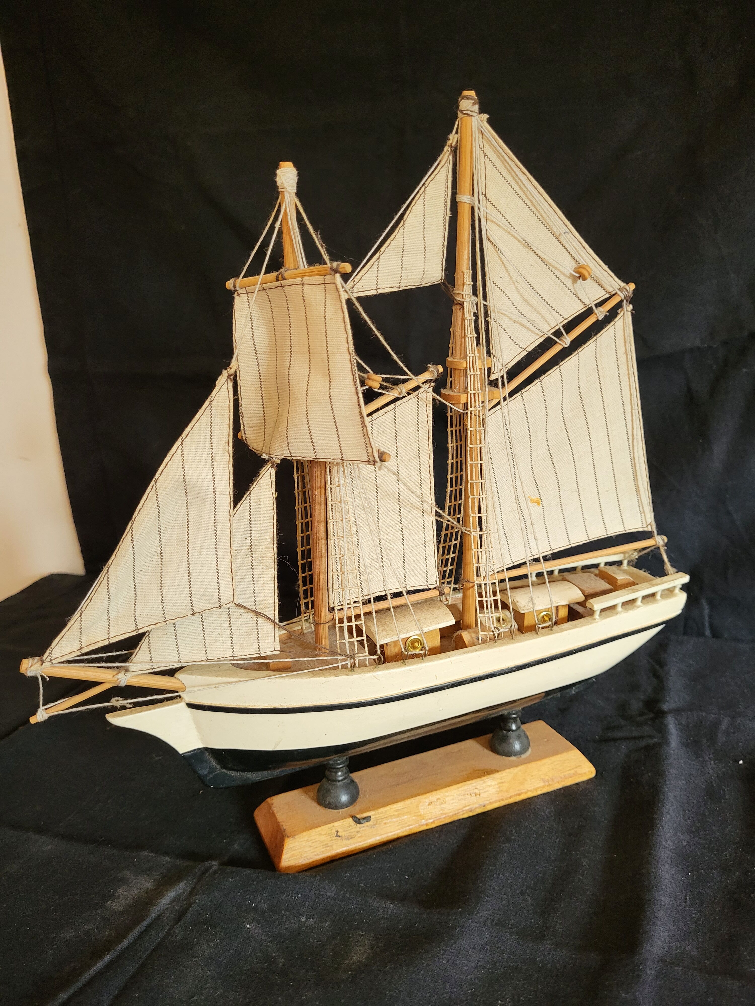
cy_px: 503
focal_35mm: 26
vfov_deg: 67.3
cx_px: 378
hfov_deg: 53.1
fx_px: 756
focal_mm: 5.4
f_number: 1.8
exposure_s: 1/100
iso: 250
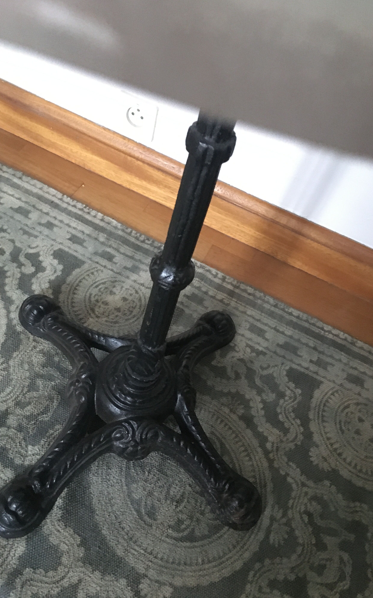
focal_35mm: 31
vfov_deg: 61.2
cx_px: 169
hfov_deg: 40.6
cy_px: 298
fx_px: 504
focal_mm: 4.15
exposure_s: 1/17
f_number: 2.2
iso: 800
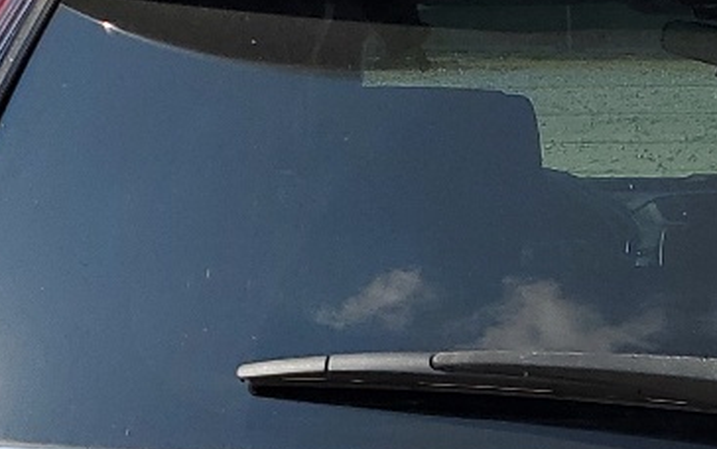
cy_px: 681
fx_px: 2366
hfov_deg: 16.4
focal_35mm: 121
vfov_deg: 10.5
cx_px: 896
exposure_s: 1/3333
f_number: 1.5
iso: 50
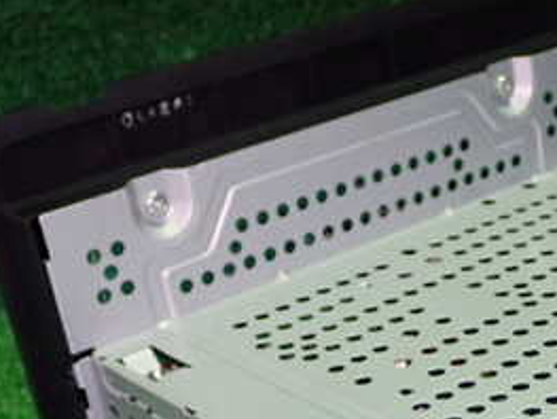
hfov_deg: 23.3
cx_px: 487
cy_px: 387
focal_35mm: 82
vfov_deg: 17.7
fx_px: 1321
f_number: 2.5
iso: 640
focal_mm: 6.37
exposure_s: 1/40
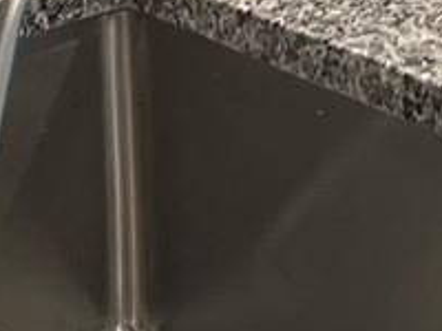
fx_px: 2656
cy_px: -739
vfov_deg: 6.4
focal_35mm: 208
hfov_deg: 9.2
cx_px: 703
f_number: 1.6
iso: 80
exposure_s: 1/60
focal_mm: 5.1
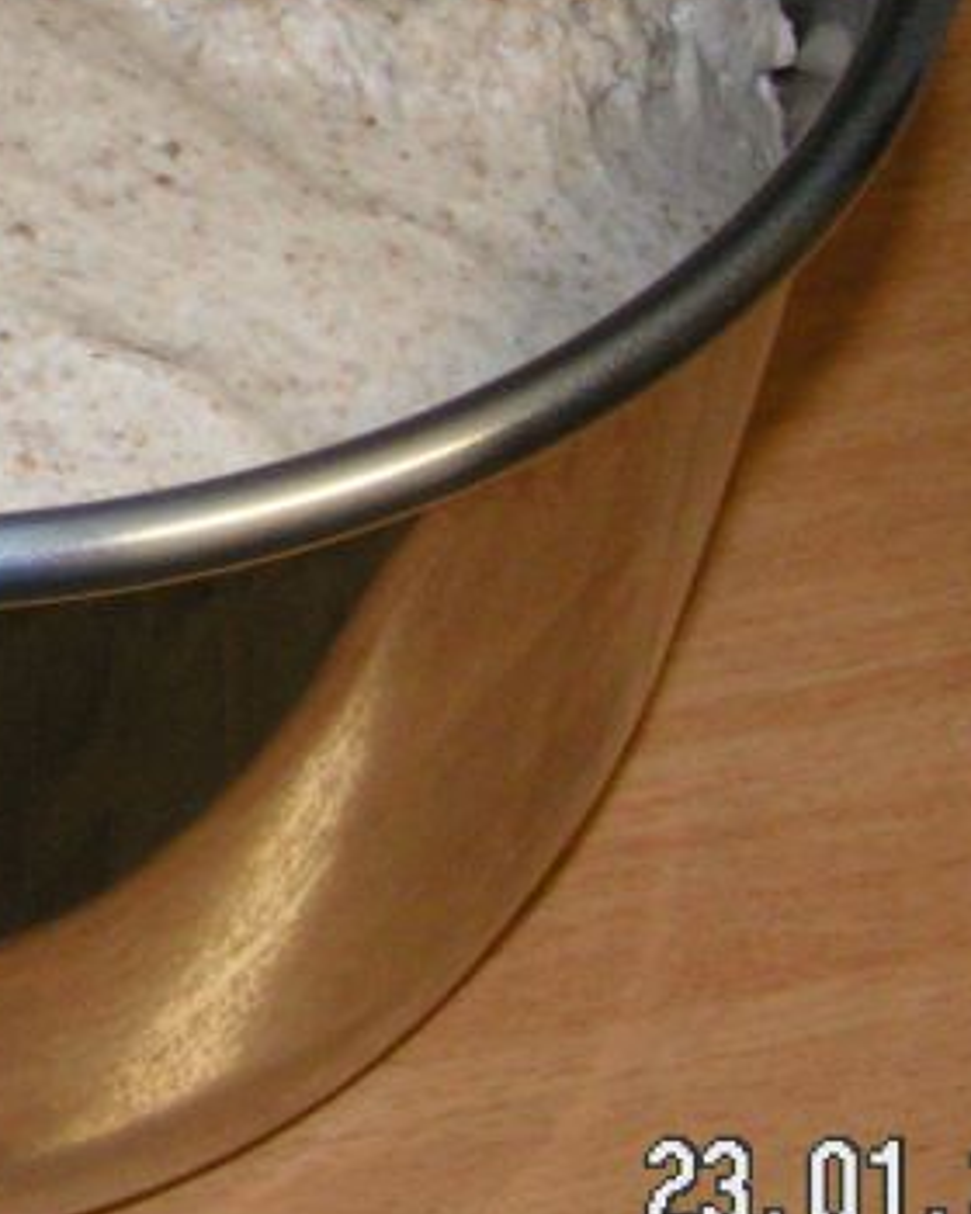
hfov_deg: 14.0
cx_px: -260
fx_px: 3808
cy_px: 139
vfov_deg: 17.9
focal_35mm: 106
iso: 200
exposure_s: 1/40
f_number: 2.8
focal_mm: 5.8
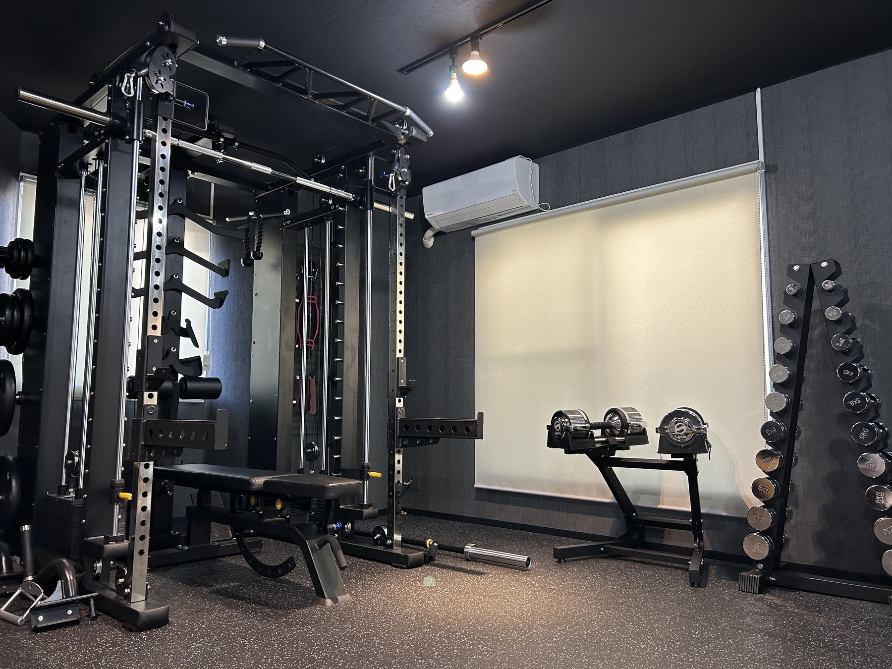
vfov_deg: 53.1
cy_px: 334
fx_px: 670
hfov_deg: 67.3
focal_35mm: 26
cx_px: 446
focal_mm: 5.7
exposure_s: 1/60
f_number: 1.5
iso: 160
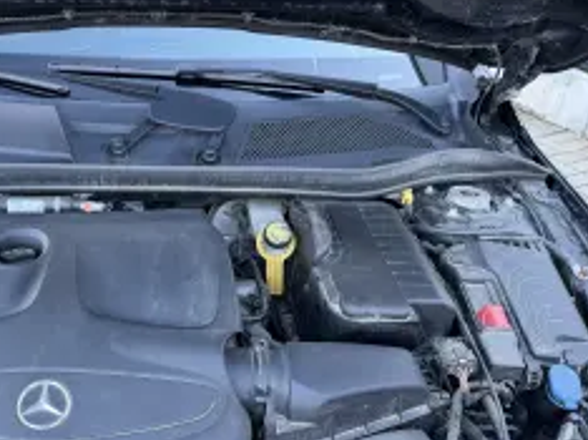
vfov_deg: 38.3
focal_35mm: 37
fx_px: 628
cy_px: 282
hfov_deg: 48.1
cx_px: 141
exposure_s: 1/100
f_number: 1.78
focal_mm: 6.76
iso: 125
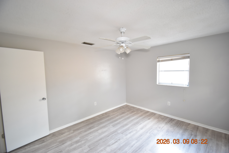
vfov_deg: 77.3
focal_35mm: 15
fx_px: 95
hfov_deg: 100.4
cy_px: 76
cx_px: 114
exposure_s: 1/15
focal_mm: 10
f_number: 3.5
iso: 800
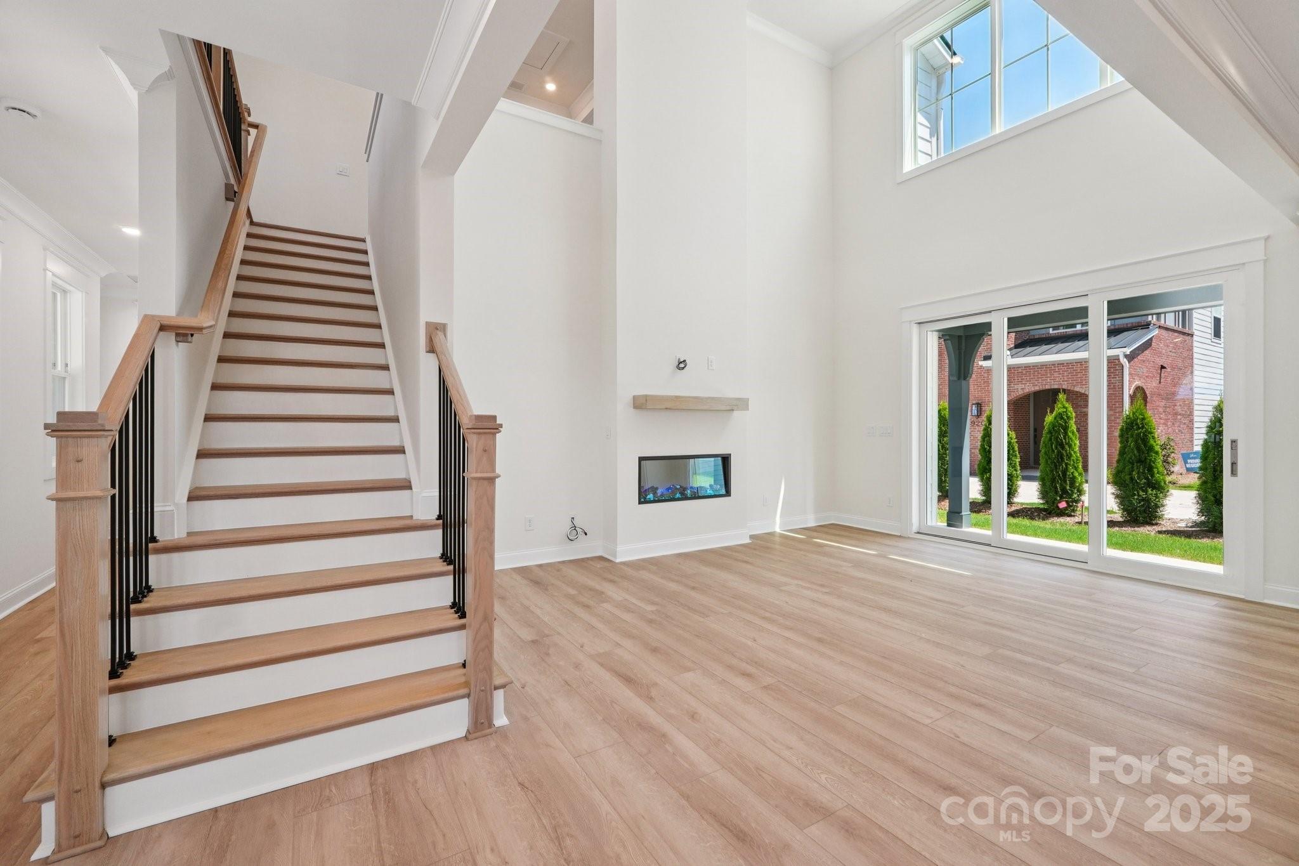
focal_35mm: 16
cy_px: 433
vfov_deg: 74.6
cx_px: 650
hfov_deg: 97.6
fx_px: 568
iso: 200
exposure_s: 1/30
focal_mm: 10.5
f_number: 8
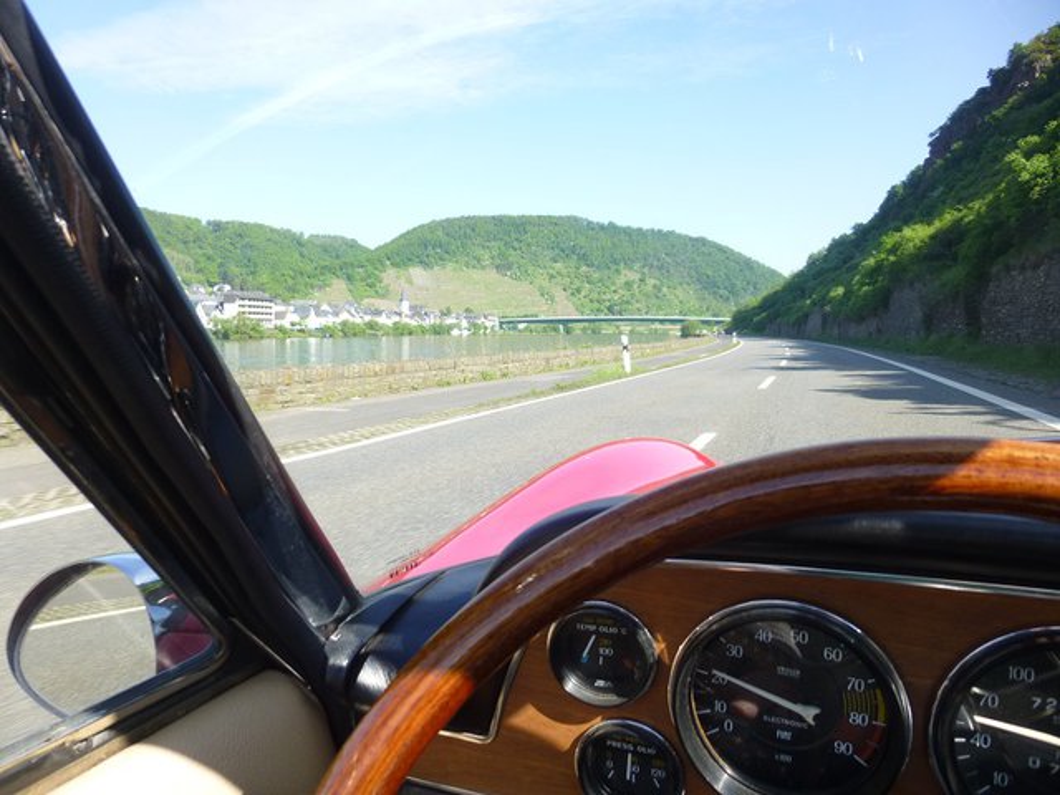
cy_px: 398
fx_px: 766
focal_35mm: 25
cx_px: 530
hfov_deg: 69.4
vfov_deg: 54.9
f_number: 3.1
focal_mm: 4.5
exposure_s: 1/400
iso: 100
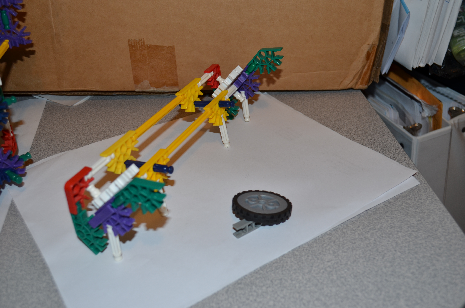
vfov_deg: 34.1
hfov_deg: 49.6
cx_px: 232
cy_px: 154
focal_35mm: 39
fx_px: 503
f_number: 5.6
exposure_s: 1/30
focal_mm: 26
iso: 200
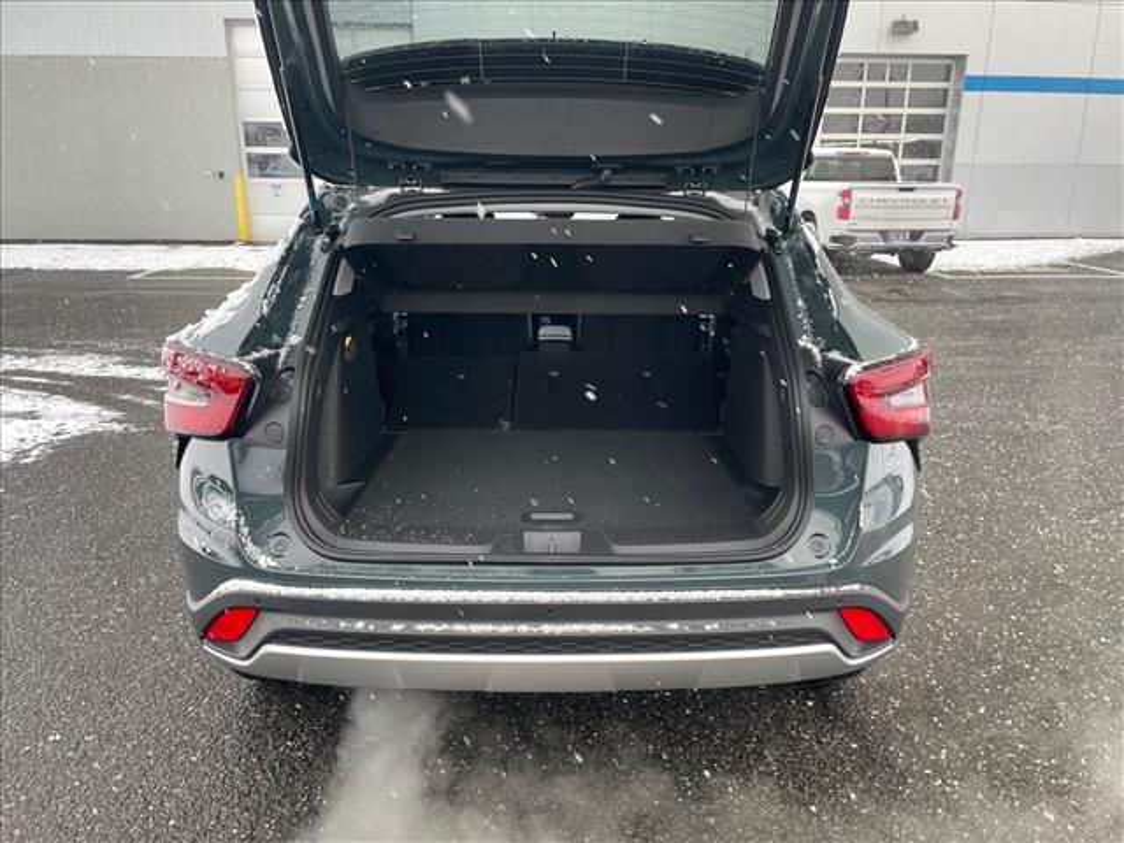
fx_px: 844
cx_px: 562
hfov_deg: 67.3
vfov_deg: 53.1
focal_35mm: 26
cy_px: 422
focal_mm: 4.2
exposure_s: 1/121
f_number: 1.6
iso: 100
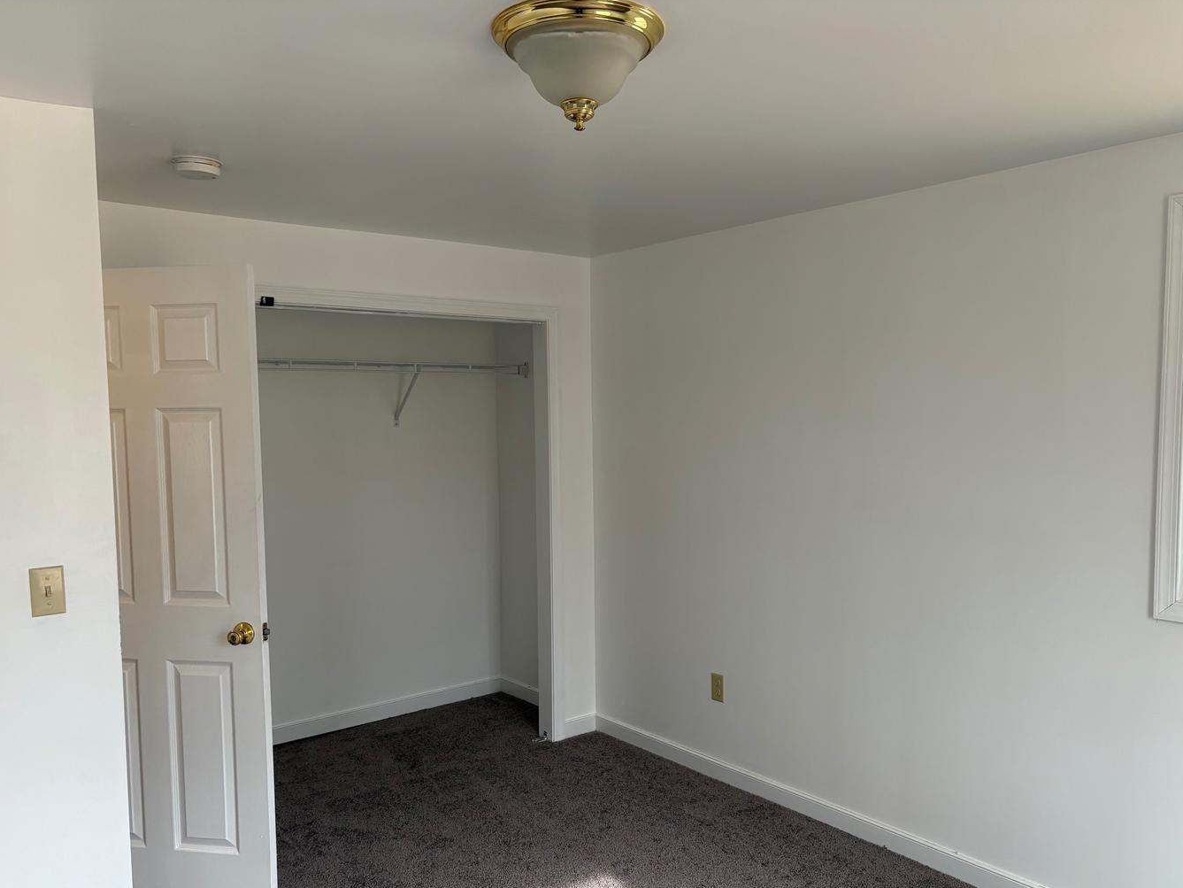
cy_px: 475
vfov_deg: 49.7
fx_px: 957
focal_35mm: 28
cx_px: 608
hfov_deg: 63.4
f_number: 1.6
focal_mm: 5.96
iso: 125
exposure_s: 1/69
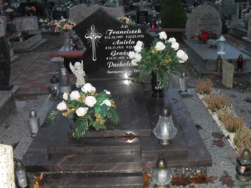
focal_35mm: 42
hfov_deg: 44.8
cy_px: 94
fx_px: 305
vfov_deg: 34.3
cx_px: 126
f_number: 3.6
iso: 400
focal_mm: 7.5
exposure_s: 1/45
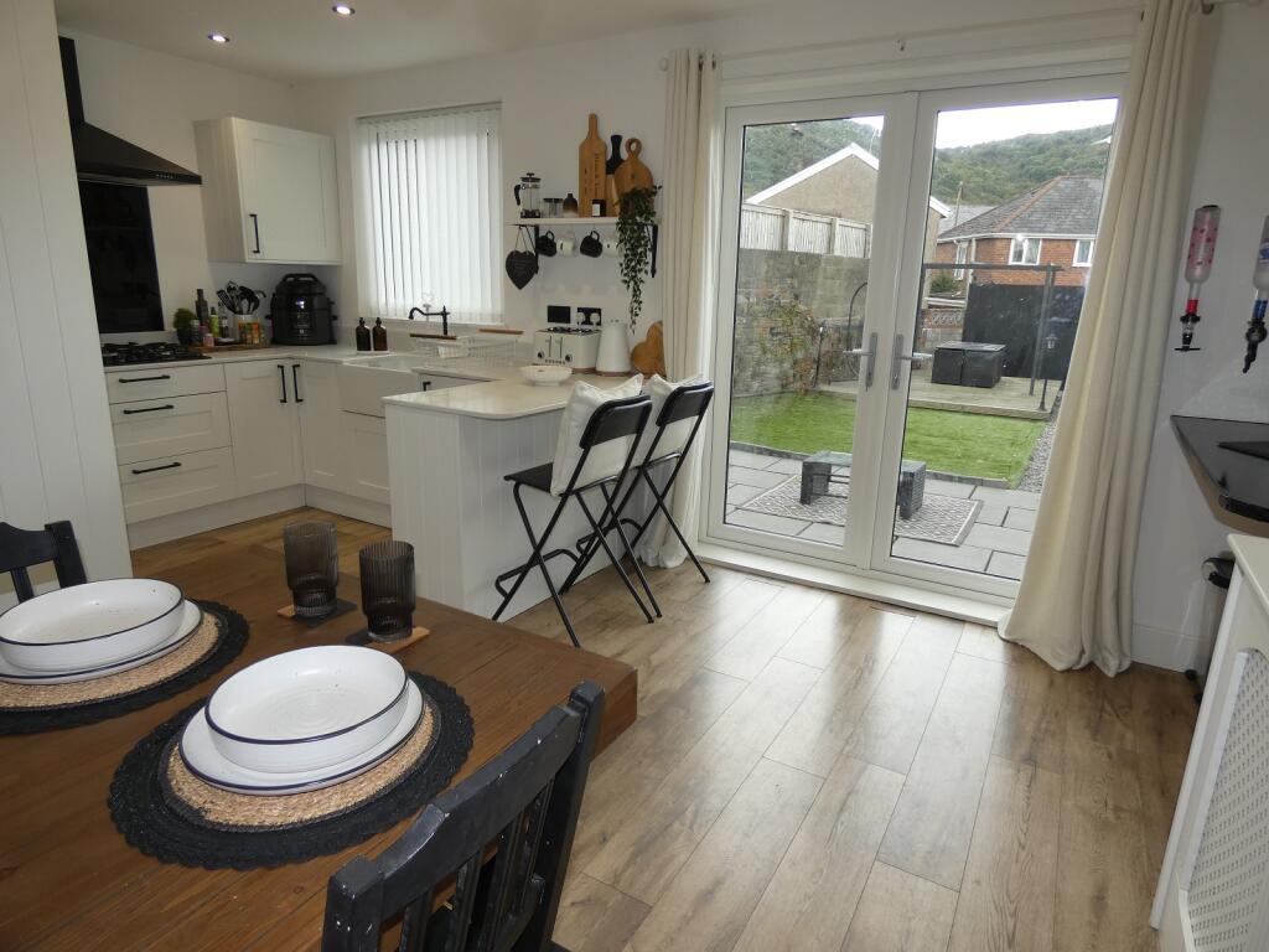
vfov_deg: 66.0
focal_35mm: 20
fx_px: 733
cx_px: 634
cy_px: 476
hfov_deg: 81.7
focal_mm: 3.6
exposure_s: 1/80
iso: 80
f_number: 2.8
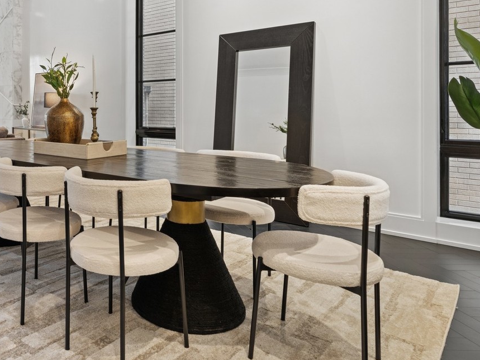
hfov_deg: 55.4
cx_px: 70
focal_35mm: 29
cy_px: 111
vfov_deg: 47.2
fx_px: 402
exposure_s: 1/30
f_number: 8
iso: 320
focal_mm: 16
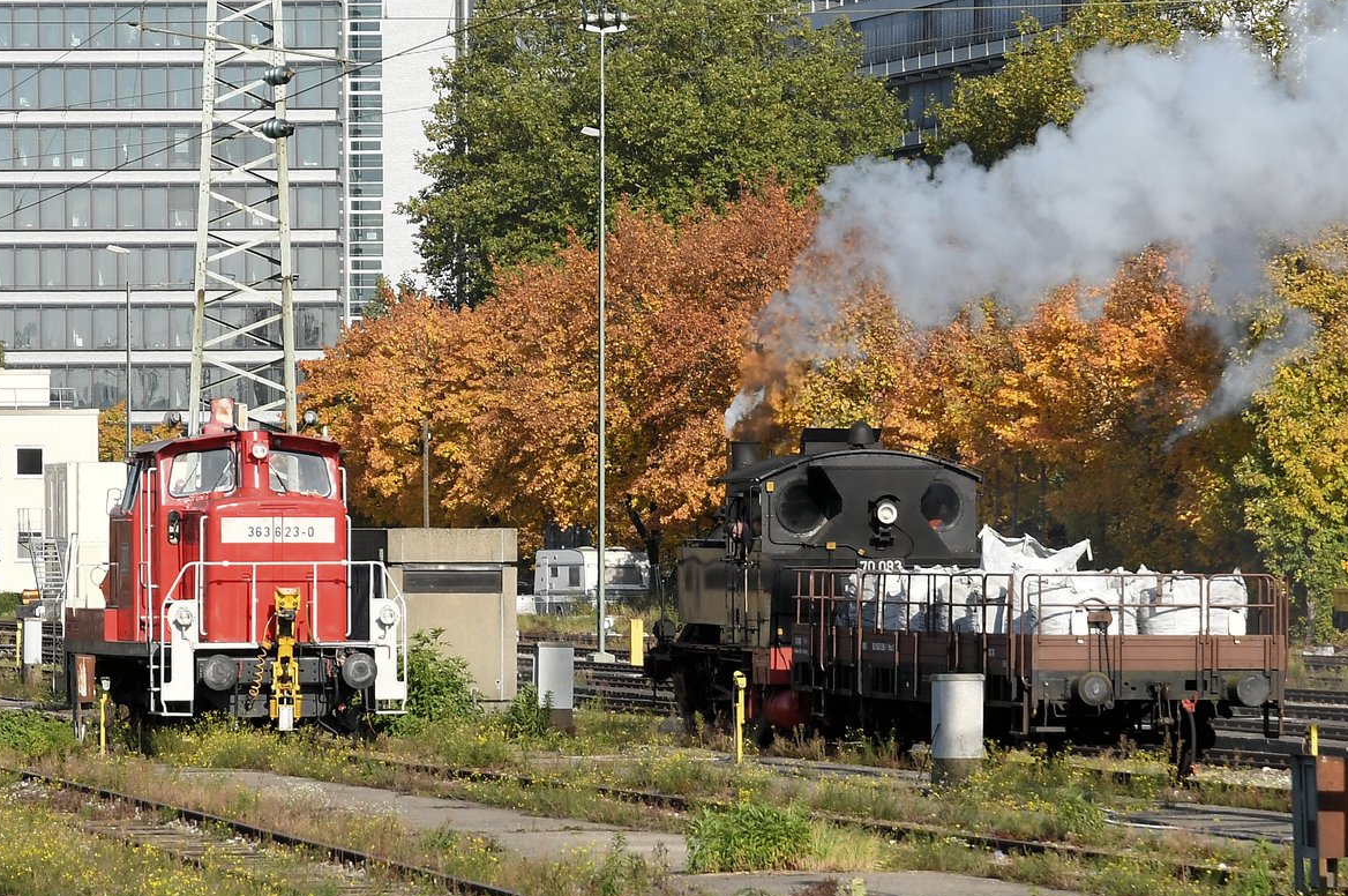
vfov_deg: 12.3
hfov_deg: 18.4
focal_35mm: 111
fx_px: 4152
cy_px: 449
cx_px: 660
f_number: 8
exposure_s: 1/1000
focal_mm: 72
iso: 400
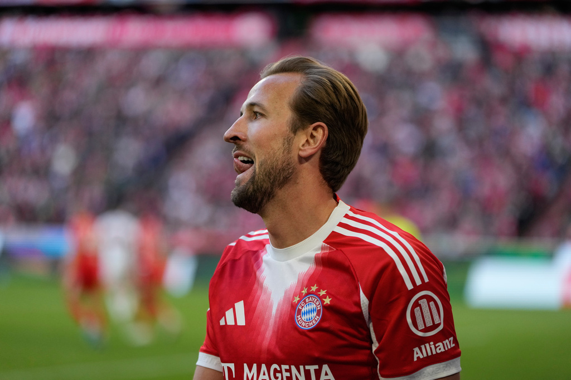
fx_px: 2362
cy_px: 190
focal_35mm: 149
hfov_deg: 13.8
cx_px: 286
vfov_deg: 9.2
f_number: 2.8
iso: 2000
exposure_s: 1/2500
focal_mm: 149
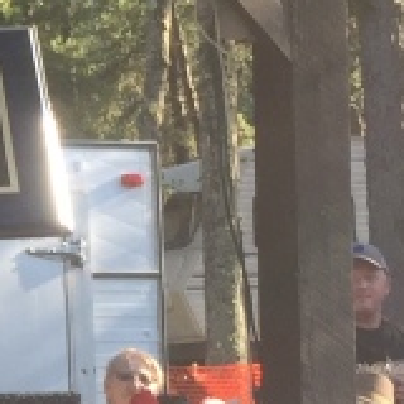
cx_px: -485
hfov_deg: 8.5
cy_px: 313
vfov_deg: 9.1
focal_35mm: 192
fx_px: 2535
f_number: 2.2
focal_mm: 4.15
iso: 32
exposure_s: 1/197
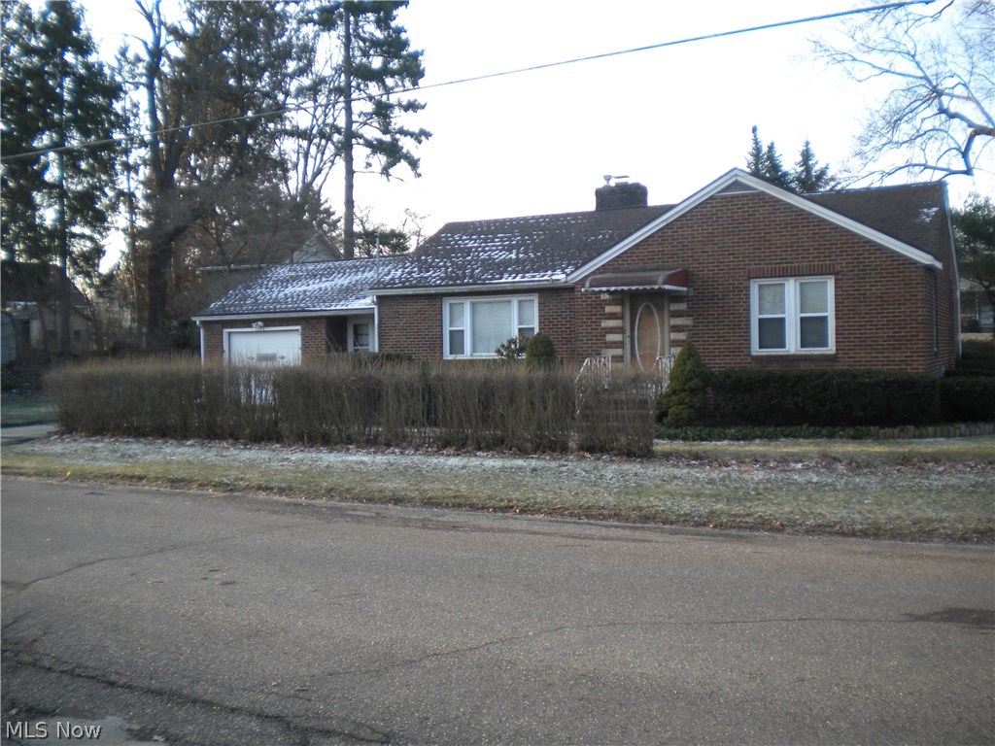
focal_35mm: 35
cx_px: 498
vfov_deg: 40.7
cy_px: 373
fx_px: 1006
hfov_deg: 52.6
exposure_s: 1/115
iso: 80
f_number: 3.1
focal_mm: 6.3
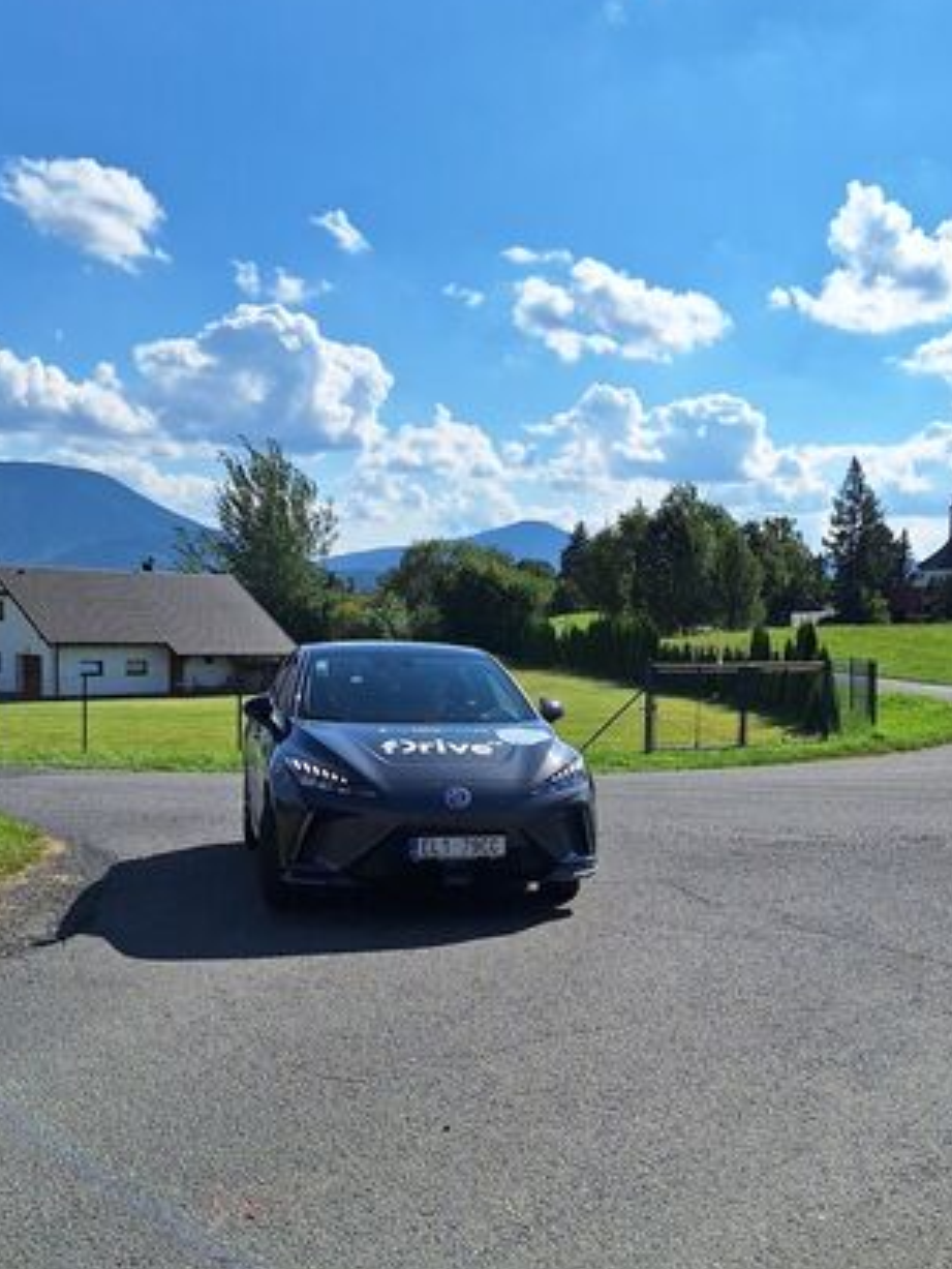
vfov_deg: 51.1
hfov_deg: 39.5
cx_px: 574
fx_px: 1319
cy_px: 751
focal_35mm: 36
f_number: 1.8
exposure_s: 1/6061
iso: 40
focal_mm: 5.54
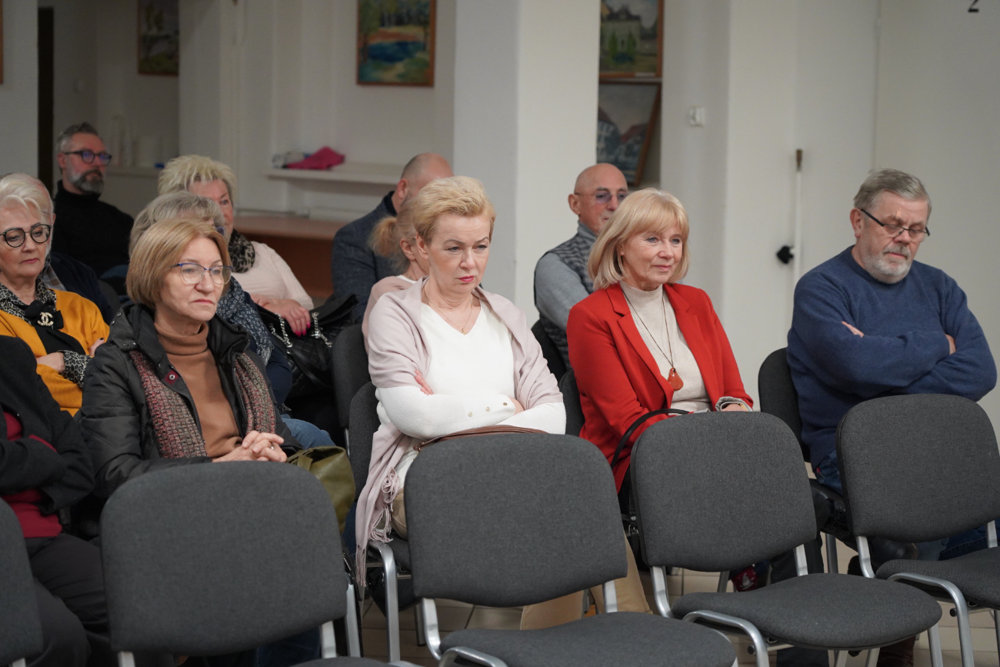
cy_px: 334
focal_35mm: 82
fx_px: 2278
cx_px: 500
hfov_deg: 24.8
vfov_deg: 16.7
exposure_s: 1/160
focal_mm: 82
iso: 4000
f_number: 4
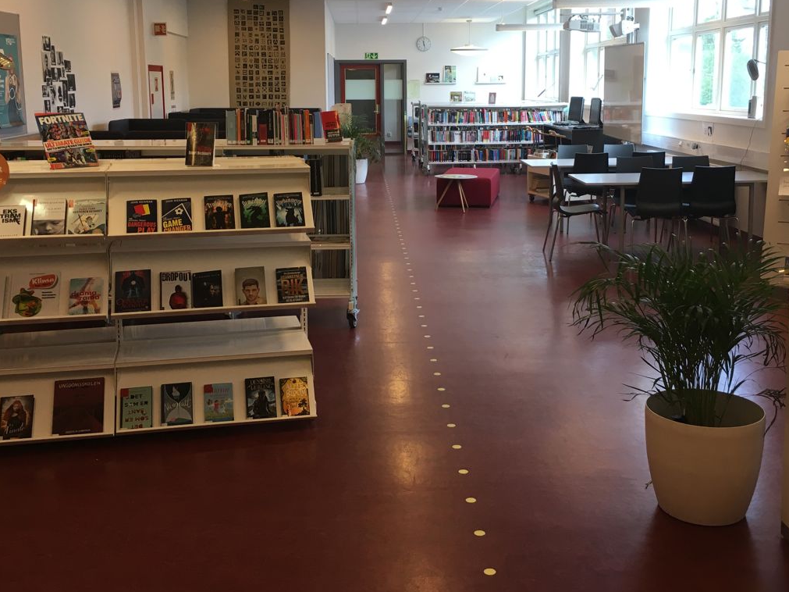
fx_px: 889
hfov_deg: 47.9
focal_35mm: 39
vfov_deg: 36.6
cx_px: 403
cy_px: 214
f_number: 2.2
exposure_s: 1/33
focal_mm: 4.15
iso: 25
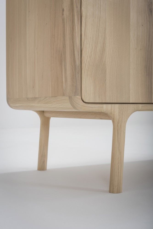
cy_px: 114
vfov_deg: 33.4
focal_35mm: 60
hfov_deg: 22.6
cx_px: 76
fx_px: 382
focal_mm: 60
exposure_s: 1/250
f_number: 13
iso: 100
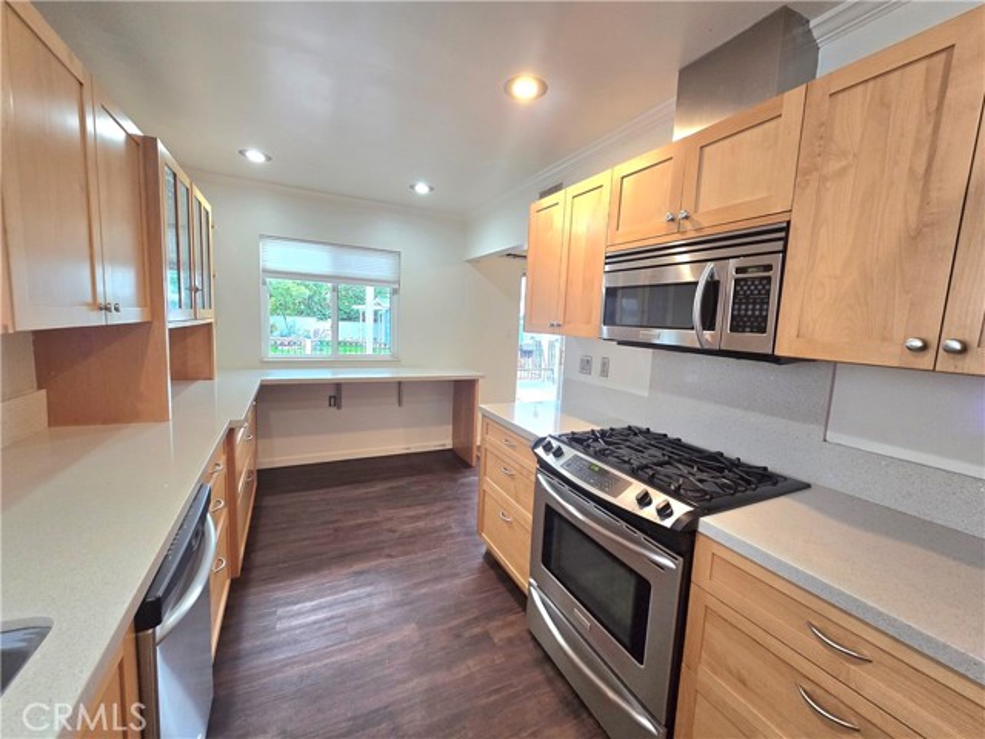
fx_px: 370
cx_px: 492
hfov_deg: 106.2
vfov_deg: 89.9
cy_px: 370
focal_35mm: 13
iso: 200
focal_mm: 2.2
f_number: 2.2
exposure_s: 1/60.2
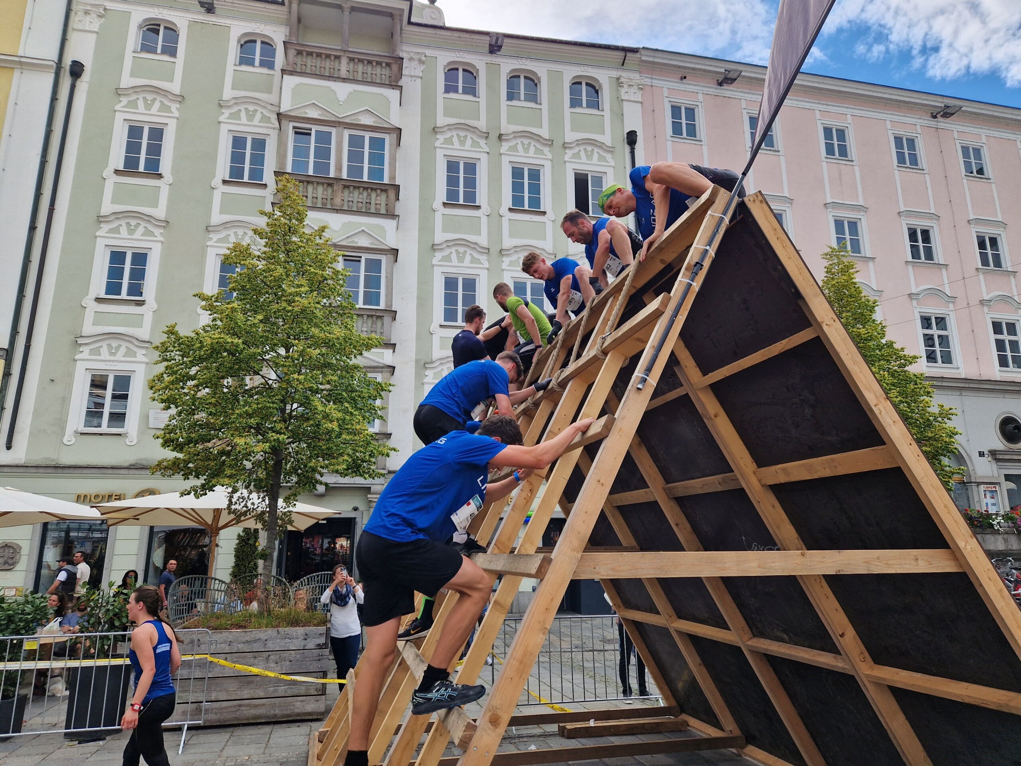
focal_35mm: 23
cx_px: 510
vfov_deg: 58.9
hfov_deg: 73.9
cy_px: 383
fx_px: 678
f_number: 1.8
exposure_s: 1/744
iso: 50
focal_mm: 5.4
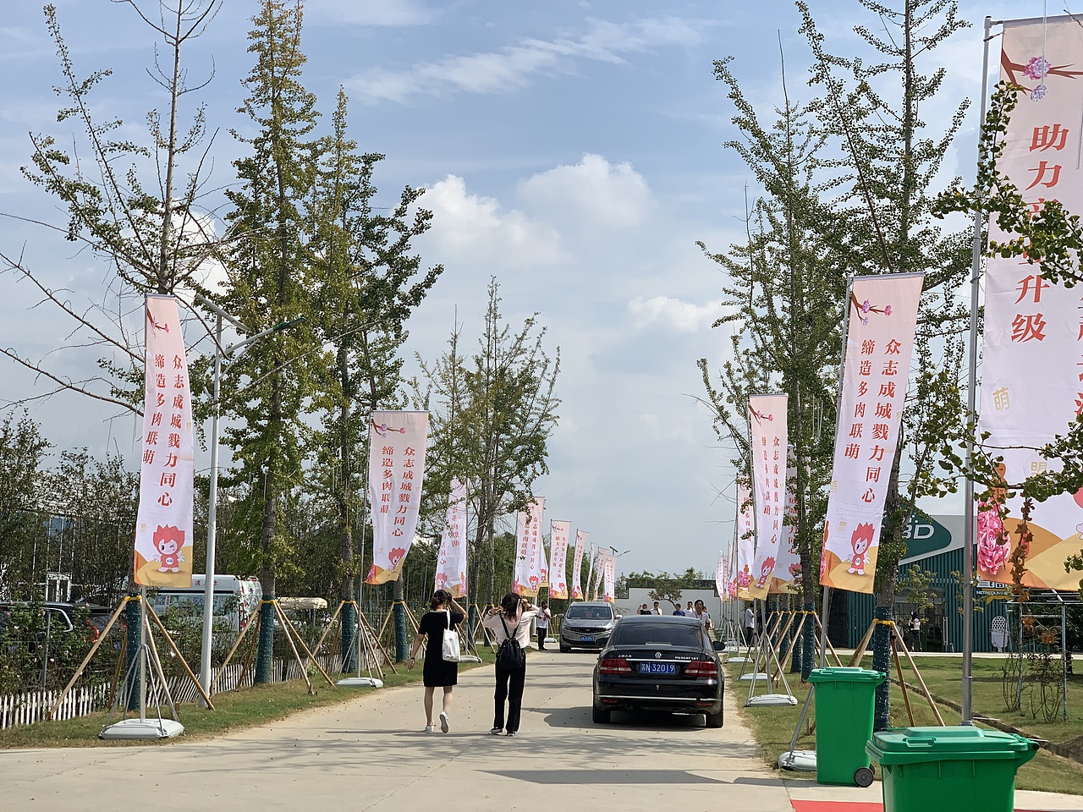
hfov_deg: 36.8
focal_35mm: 52
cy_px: 406
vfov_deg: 28.0
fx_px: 1627
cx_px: 542
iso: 16
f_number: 2.4
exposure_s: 1/2083
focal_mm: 6
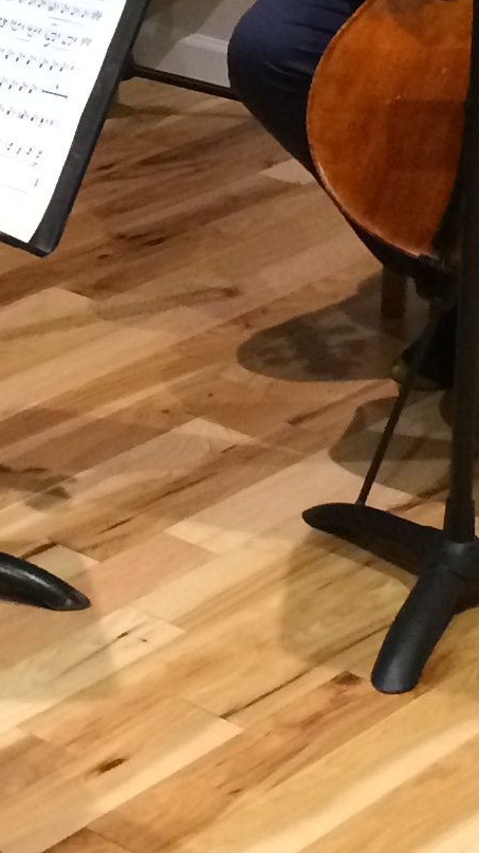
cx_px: -243
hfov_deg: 9.2
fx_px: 2892
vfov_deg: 16.1
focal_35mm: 128
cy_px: -160
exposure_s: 1/30
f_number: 2.2
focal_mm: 4.15
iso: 250
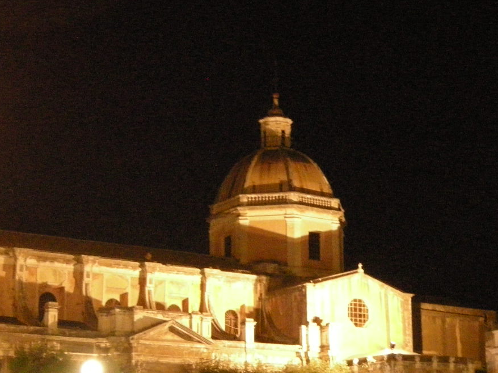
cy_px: 226
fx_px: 1208
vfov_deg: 17.5
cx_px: 354
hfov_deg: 23.1
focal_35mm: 84
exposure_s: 1/4.1
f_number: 2.7
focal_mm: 7.5
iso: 800
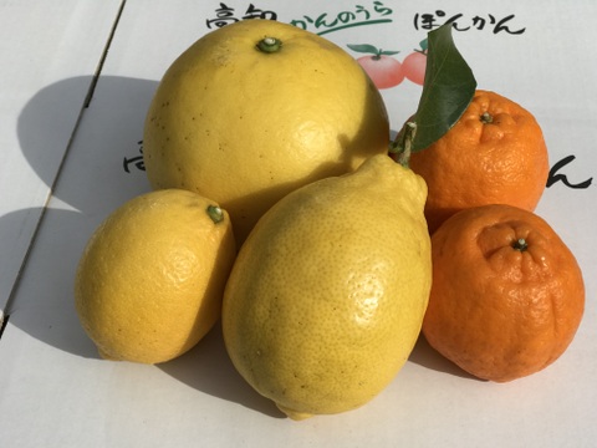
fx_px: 983
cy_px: 224
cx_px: 298
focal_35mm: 57
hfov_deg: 33.8
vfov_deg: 25.7
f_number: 2.8
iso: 20
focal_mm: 6.6
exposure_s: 1/1473
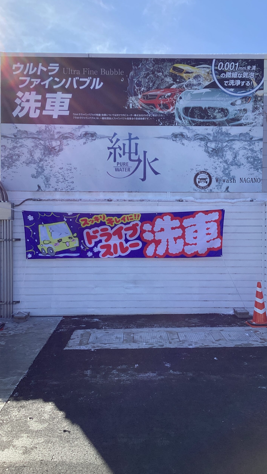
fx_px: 428
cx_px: 142
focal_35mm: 34
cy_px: 237
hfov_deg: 34.6
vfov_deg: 58.0
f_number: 2.4
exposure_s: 1/1314
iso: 25
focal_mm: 3.3
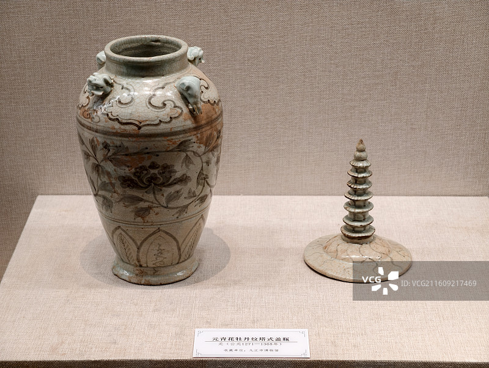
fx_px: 1202
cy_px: 184
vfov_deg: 17.4
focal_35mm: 85
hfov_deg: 23.0
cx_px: 244
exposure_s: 1/50
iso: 1692
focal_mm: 22.48
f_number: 2.67
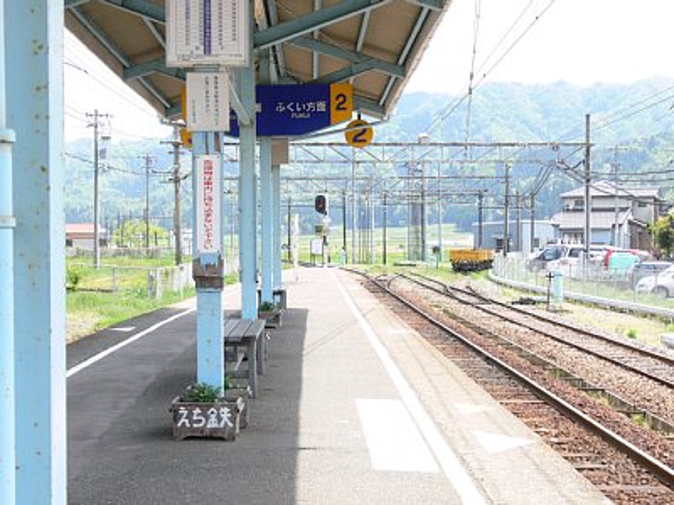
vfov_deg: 27.0
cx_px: 337
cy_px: 252
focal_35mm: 54
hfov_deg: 35.5
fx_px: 1051
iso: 80
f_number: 5
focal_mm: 11.5
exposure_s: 1/100
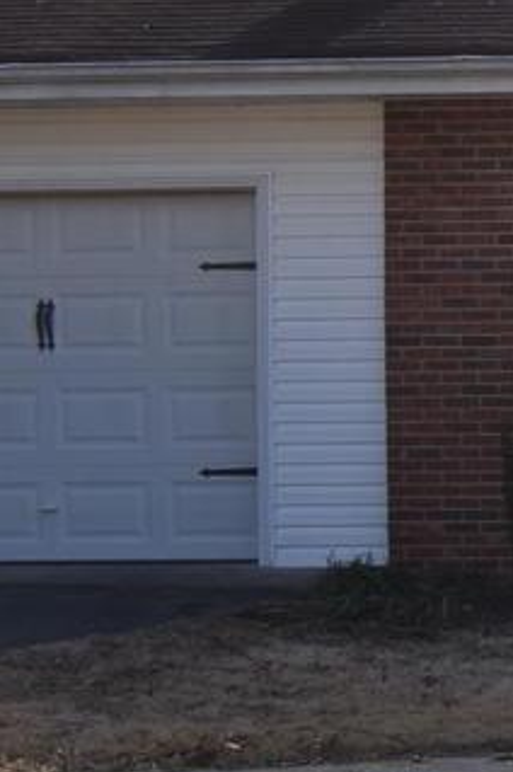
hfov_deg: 8.6
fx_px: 2613
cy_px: 327
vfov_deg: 16.8
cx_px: 1720
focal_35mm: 122
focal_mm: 18
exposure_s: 1/250
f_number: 8
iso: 140
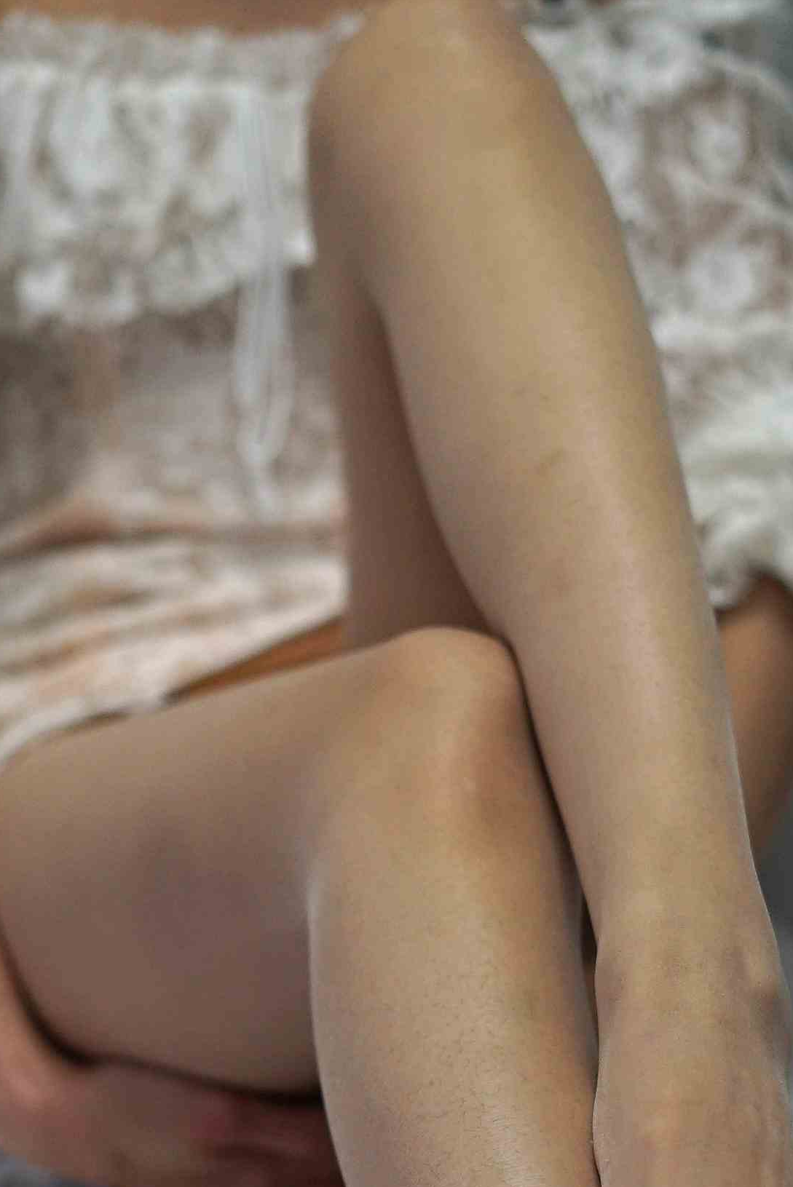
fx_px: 4291
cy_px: 1039
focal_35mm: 130
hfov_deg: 10.6
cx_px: 476
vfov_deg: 15.6
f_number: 2
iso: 800
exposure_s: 1/800
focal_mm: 50
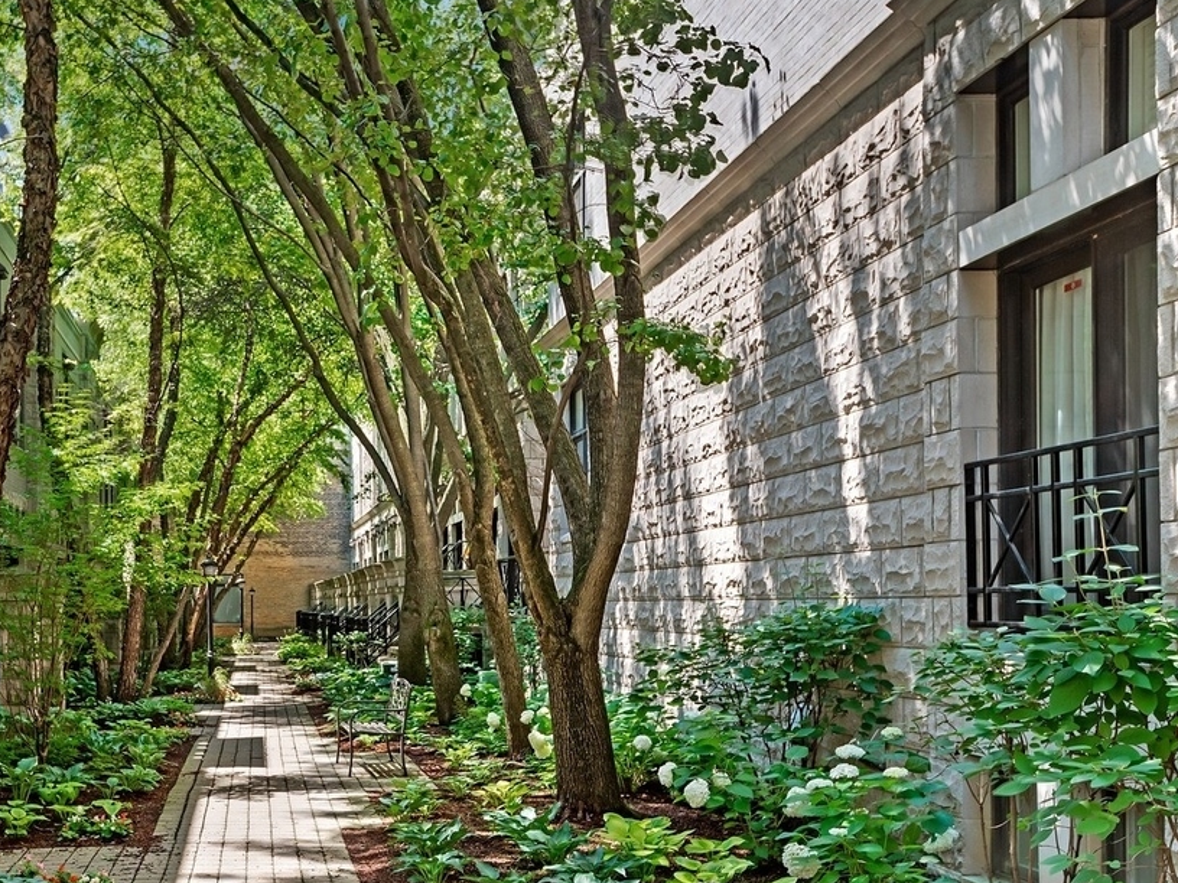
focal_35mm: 42
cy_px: 587
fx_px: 1429
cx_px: 245
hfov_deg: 42.9
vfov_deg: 34.0
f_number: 8
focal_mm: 22
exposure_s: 1/125
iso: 200
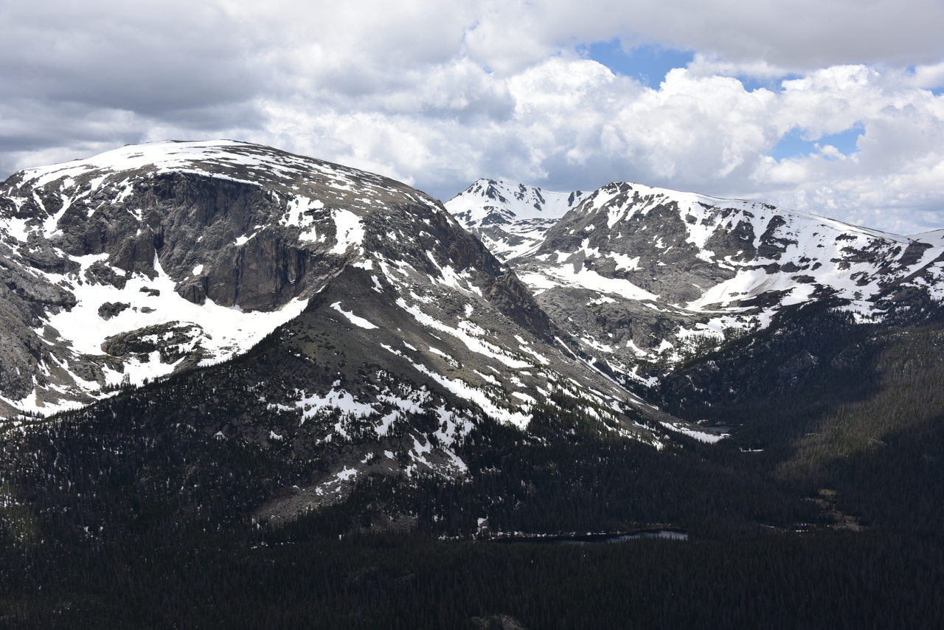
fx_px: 1259
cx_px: 472
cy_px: 315
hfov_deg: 41.1
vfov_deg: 28.1
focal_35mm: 48
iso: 100
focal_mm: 48
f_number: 9
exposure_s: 1/320
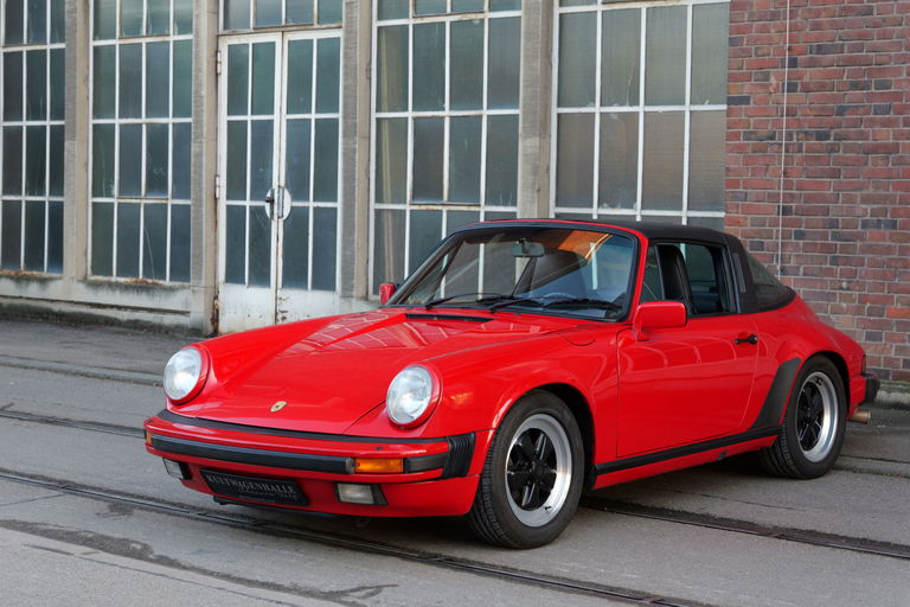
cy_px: 304
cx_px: 455
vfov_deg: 19.5
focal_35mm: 70
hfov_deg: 28.8
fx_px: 1769
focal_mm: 70
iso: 500
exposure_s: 1/80
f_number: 6.3
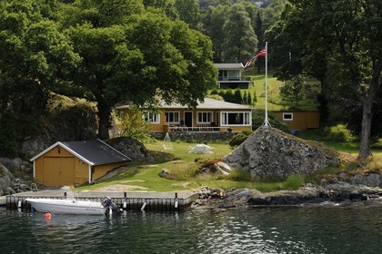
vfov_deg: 15.9
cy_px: 127
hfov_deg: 23.6
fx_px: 912
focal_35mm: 86
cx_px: 191
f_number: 8
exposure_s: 1/640
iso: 400
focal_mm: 86
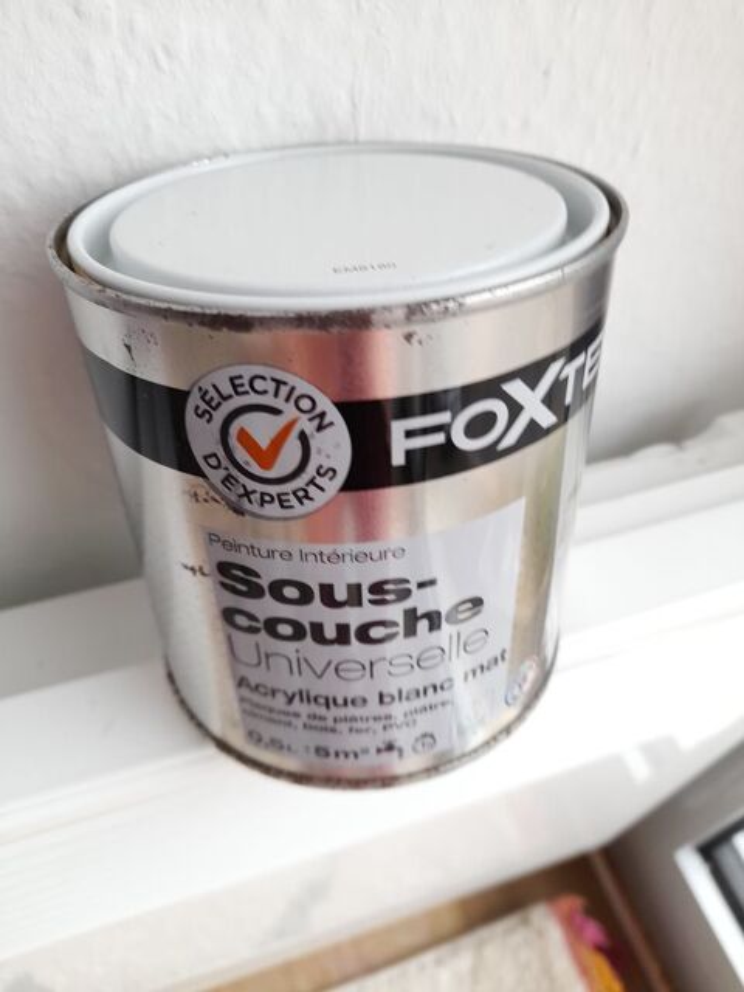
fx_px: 716
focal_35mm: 25
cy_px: 496
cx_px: 372
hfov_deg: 54.9
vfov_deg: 69.4
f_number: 2
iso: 40
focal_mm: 4.6
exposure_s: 1/50
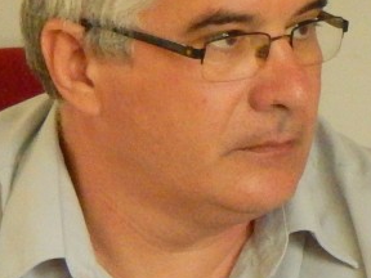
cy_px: 270
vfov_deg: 3.5
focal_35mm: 430
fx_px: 4609
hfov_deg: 4.5
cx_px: 817
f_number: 4.3
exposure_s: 1/13
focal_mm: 15.3
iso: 200
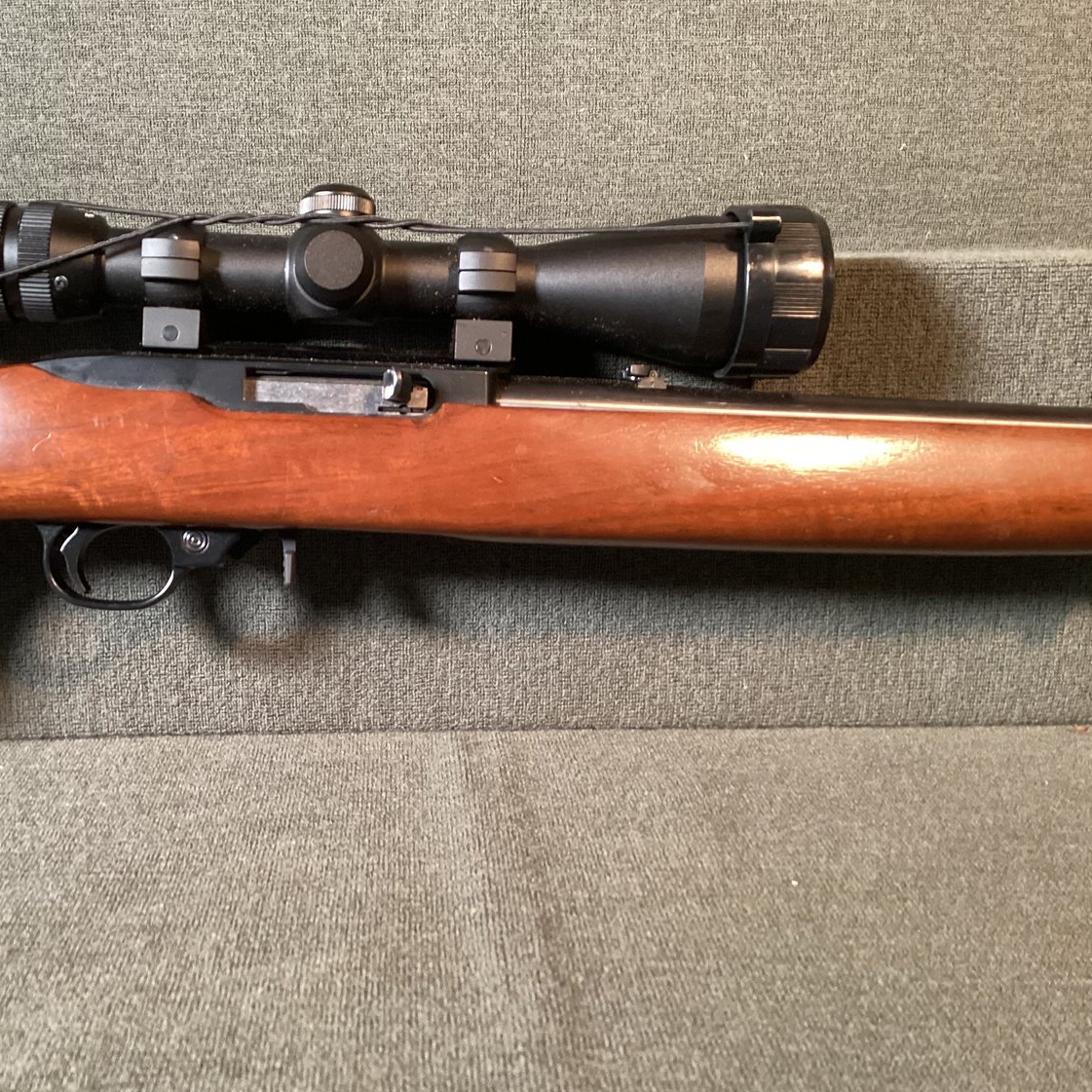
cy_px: 547
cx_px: 375
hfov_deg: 44.4
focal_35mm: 37
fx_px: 1321
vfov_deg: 44.9
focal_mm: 3.3
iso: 320
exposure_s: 1/30
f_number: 2.4
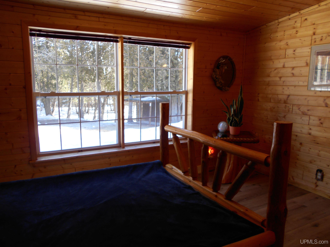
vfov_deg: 53.1
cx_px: 165
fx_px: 248
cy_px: 124
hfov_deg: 67.3
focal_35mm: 26
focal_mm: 4.6
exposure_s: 1/30
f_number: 3.2
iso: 80
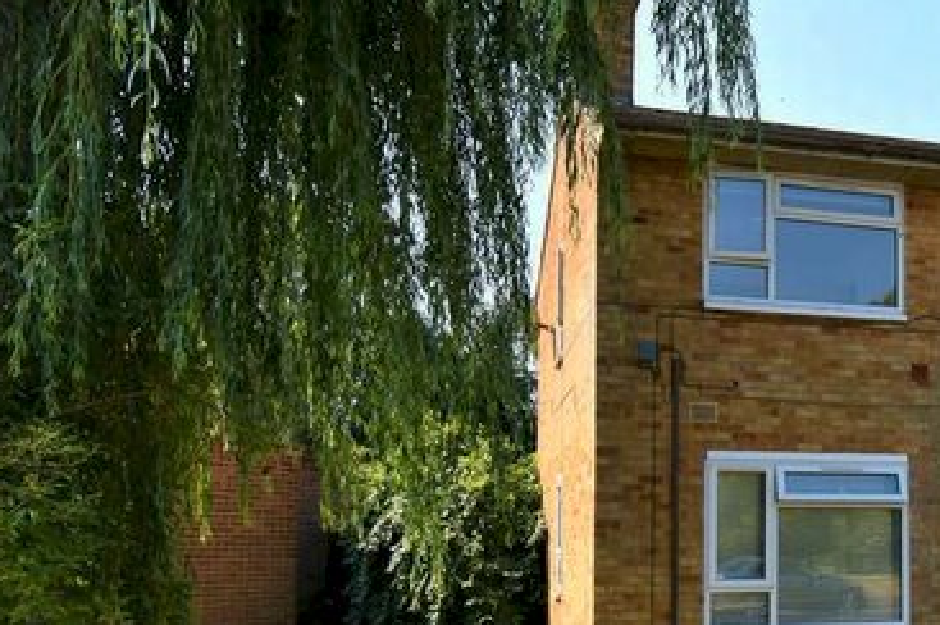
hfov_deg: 41.2
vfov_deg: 30.6
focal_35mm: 43
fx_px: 1121
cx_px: 879
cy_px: 467
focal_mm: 15
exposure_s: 1/250
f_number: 8
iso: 160
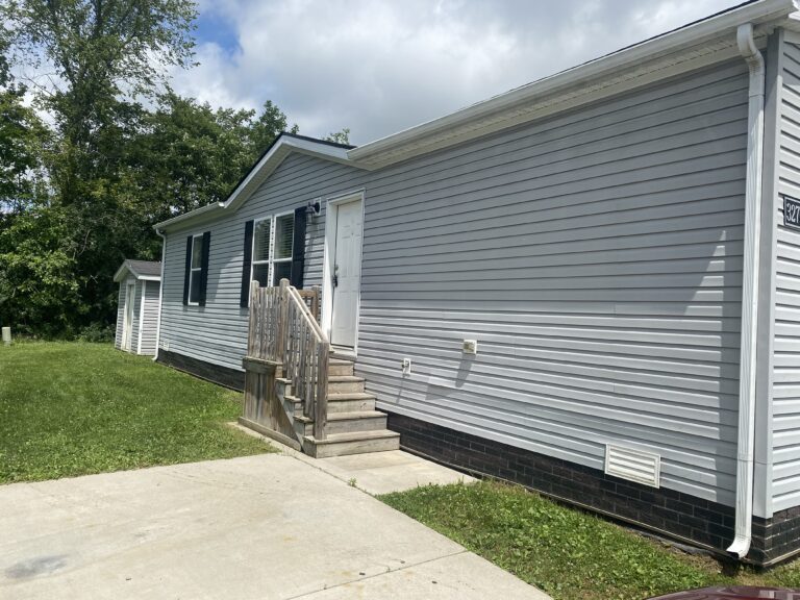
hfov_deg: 67.3
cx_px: 400
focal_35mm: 26
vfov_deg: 53.1
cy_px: 300
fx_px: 601
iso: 32
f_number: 1.8
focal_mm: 4.25
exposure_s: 1/4608
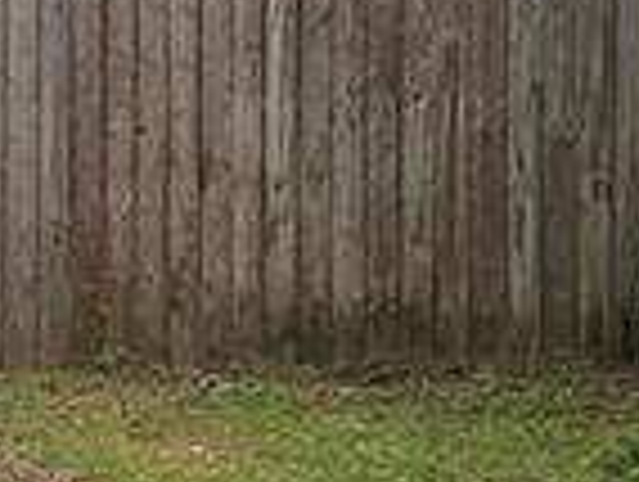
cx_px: -1395
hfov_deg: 8.5
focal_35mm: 187
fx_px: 3458
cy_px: 509
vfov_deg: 7.9
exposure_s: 1/520
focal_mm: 4.25
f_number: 1.8
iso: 25
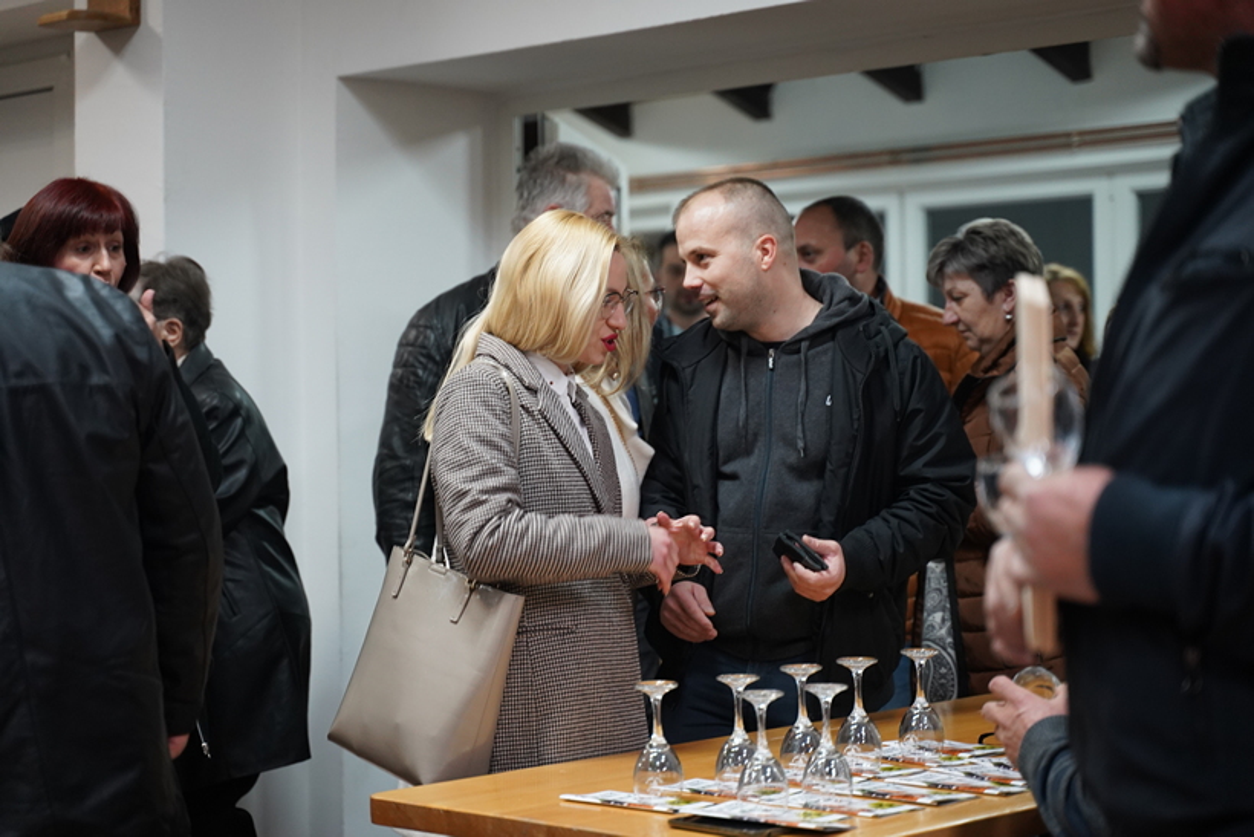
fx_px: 2613
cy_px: 418
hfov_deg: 27.0
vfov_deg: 18.2
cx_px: 627
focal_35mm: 75
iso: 2000
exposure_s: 1/125
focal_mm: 75
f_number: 2.8
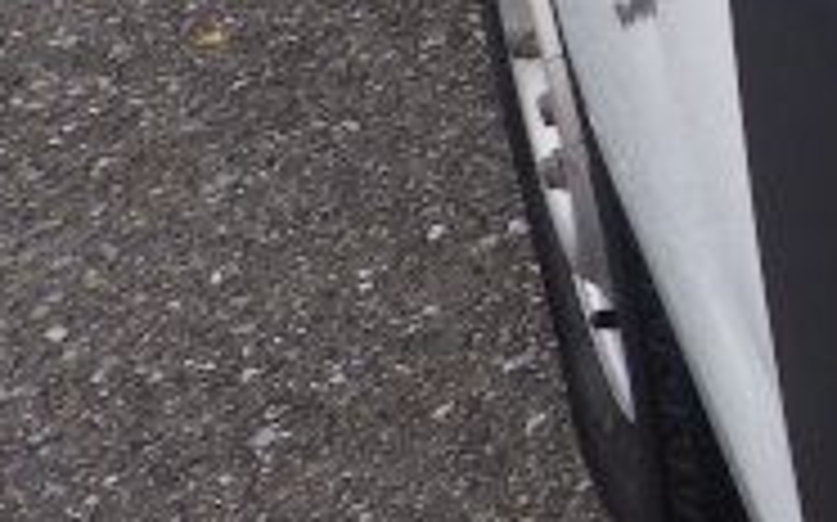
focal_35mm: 102
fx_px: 2325
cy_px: -508
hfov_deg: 18.2
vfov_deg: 11.6
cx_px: 1256
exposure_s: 1/500
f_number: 4.2
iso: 125
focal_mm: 5
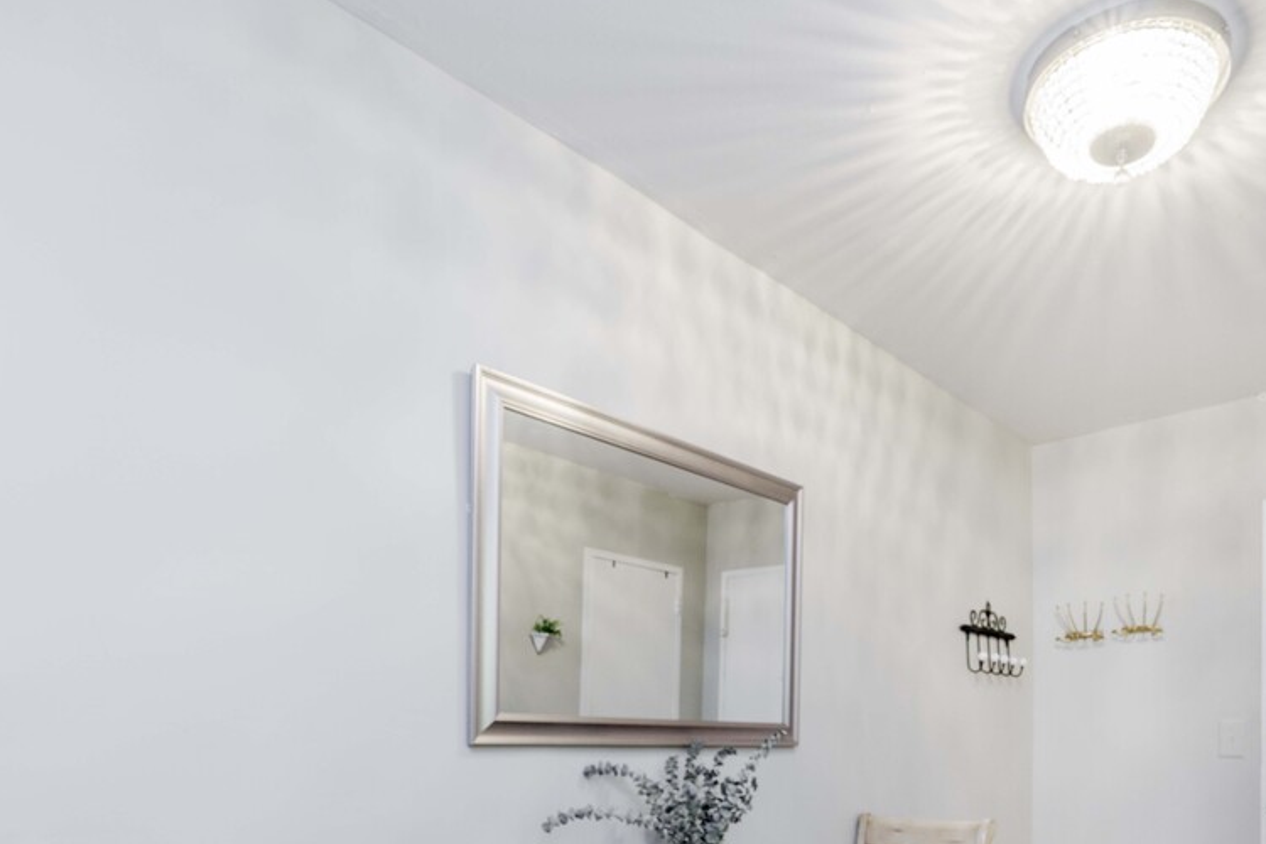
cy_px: 702
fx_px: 844
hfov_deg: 73.1
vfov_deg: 49.3
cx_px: 746
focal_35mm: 24
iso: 320
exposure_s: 1/1.67
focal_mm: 12
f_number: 9
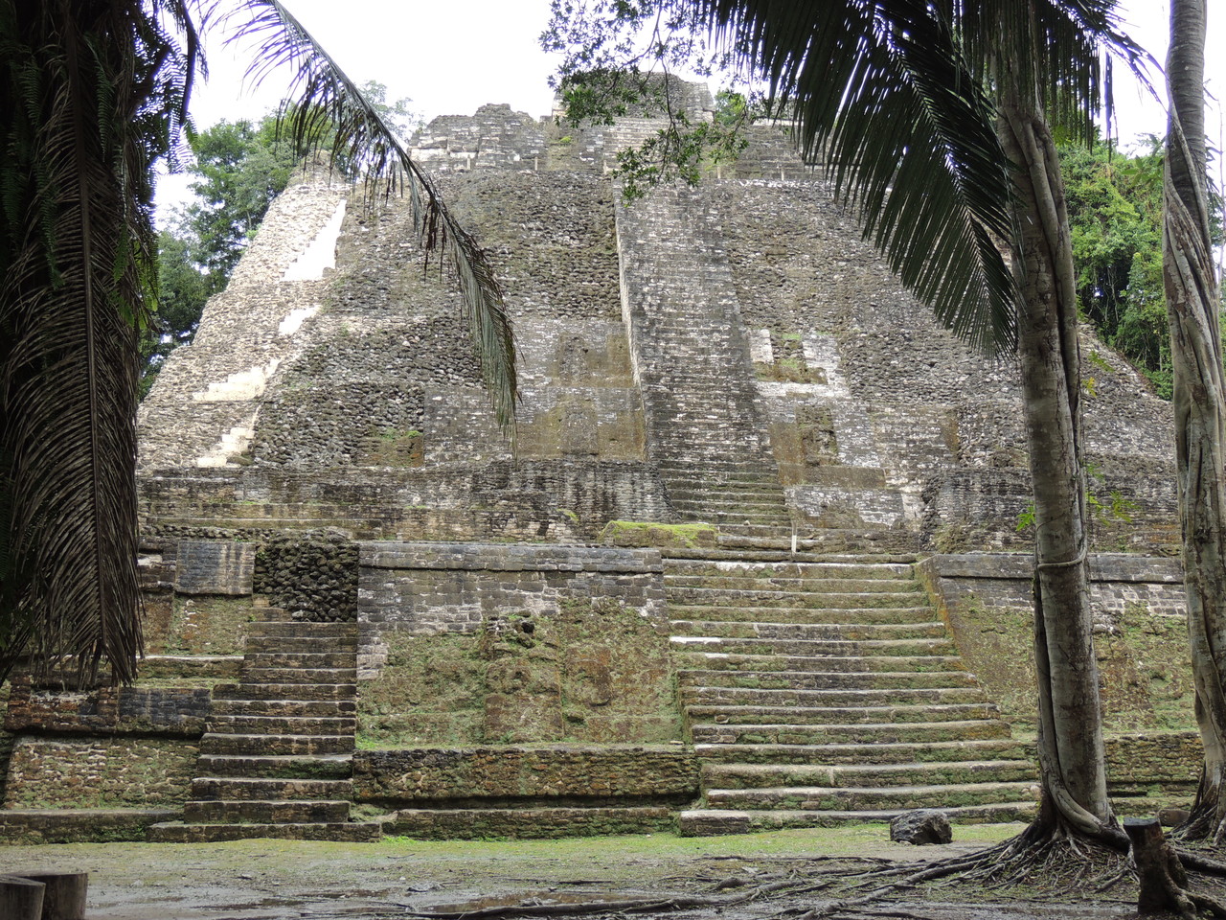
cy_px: 460
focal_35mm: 47
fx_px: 1665
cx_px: 613
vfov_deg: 30.9
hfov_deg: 40.4
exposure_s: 1/160
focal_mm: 8.3
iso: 100
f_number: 3.5
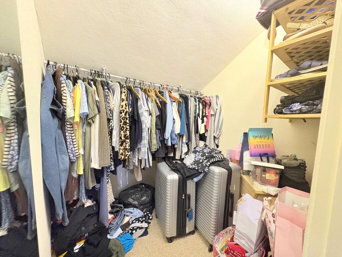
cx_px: 171
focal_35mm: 14
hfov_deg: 102.1
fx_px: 138
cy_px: 128
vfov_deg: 85.7
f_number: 2.2
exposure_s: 1/50
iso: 640
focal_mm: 2.22
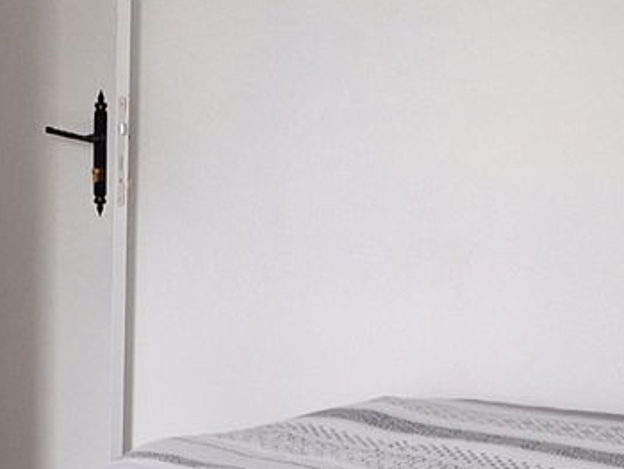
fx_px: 1894
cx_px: 193
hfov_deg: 18.6
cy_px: 449
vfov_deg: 13.9
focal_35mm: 105
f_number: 1.8
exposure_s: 1/50
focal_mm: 5.54
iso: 250
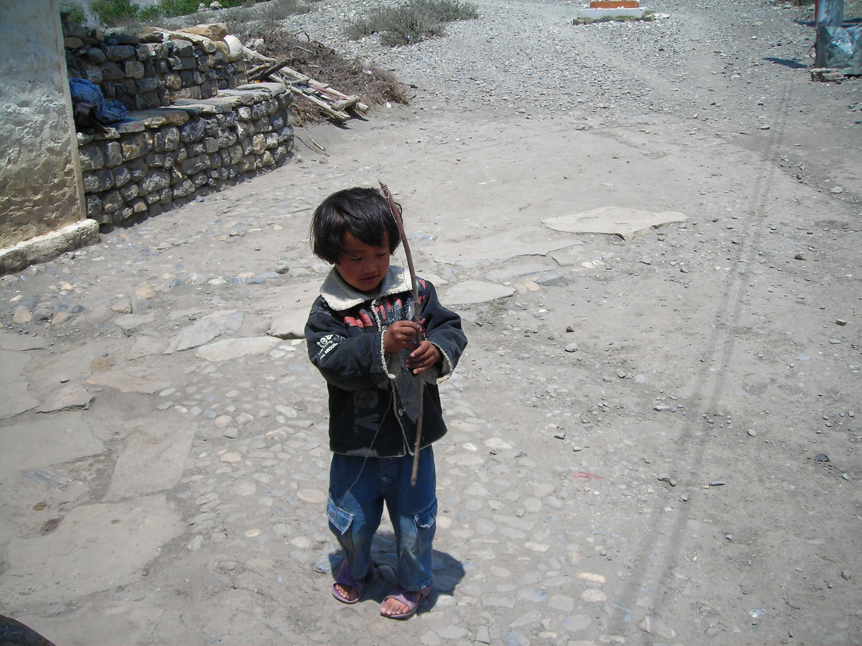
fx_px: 946
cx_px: 431
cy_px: 323
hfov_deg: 49.0
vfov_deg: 37.7
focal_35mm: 38
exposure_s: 1/178
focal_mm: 6.3
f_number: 6.4
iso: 50
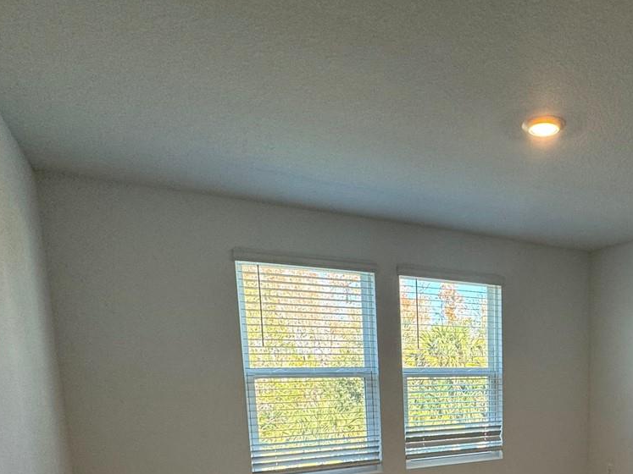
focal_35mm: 30
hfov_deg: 55.7
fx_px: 549
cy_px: 445
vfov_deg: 42.1
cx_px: 506
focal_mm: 2.22
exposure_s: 1/120
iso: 100
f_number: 2.2
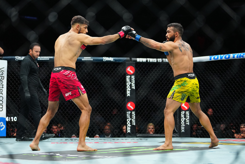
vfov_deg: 19.5
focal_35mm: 70
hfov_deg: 28.8
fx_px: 476
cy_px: 82
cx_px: 122
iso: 2000
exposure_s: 1/800
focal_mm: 70
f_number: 2.8
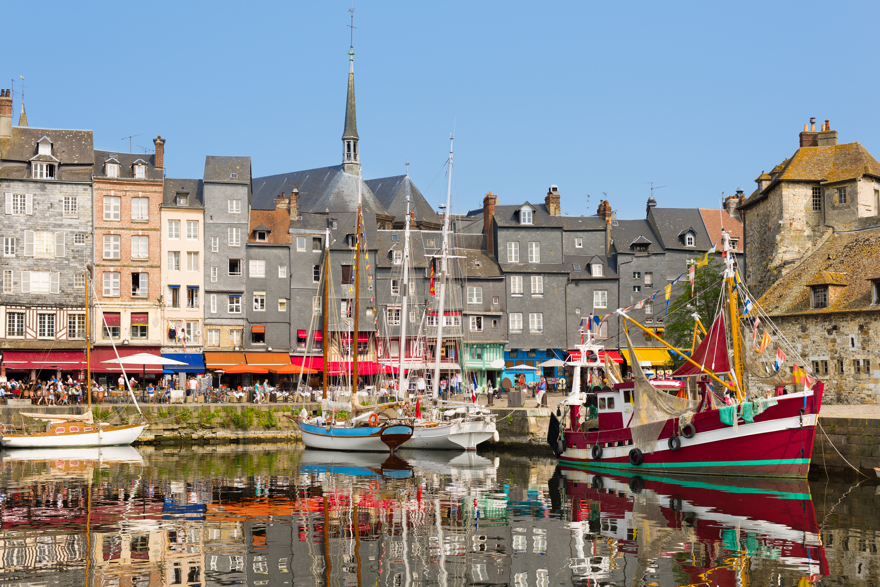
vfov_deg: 27.0
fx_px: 1222
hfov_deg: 39.6
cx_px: 440
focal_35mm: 50
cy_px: 294
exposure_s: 1/250
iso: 100
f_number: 5.6
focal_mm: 50
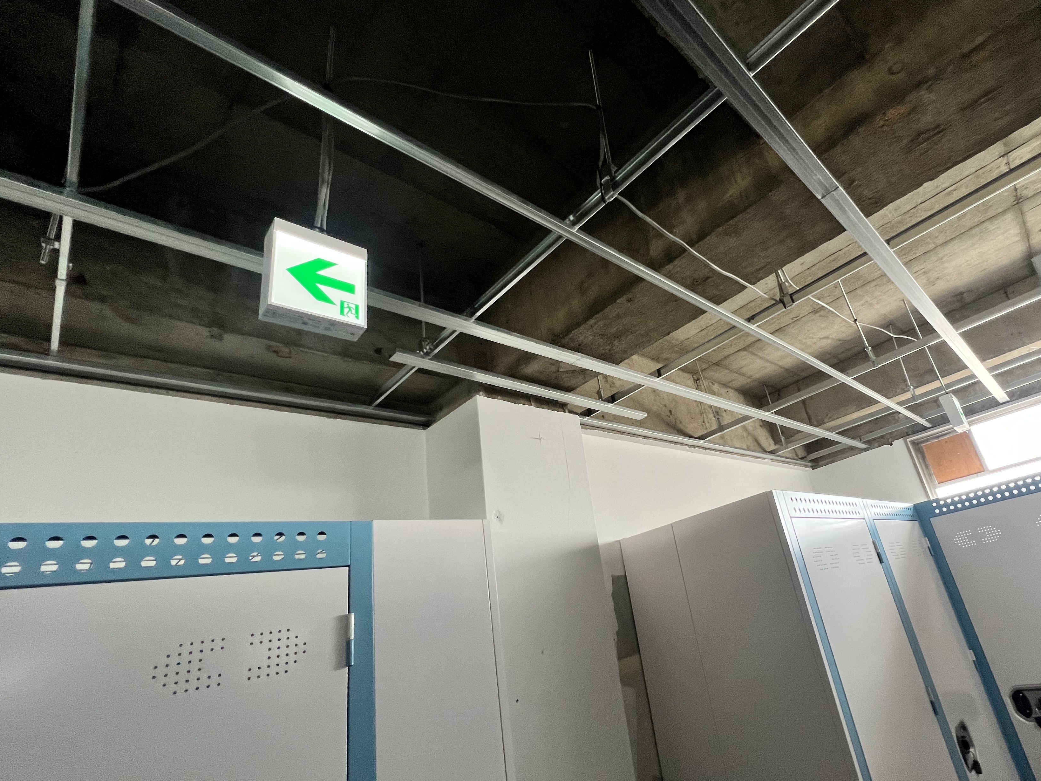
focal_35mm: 16
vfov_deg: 78.1
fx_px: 481
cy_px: 407
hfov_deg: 93.2
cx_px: 627
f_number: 1.8
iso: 200
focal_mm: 1.57
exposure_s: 1/99
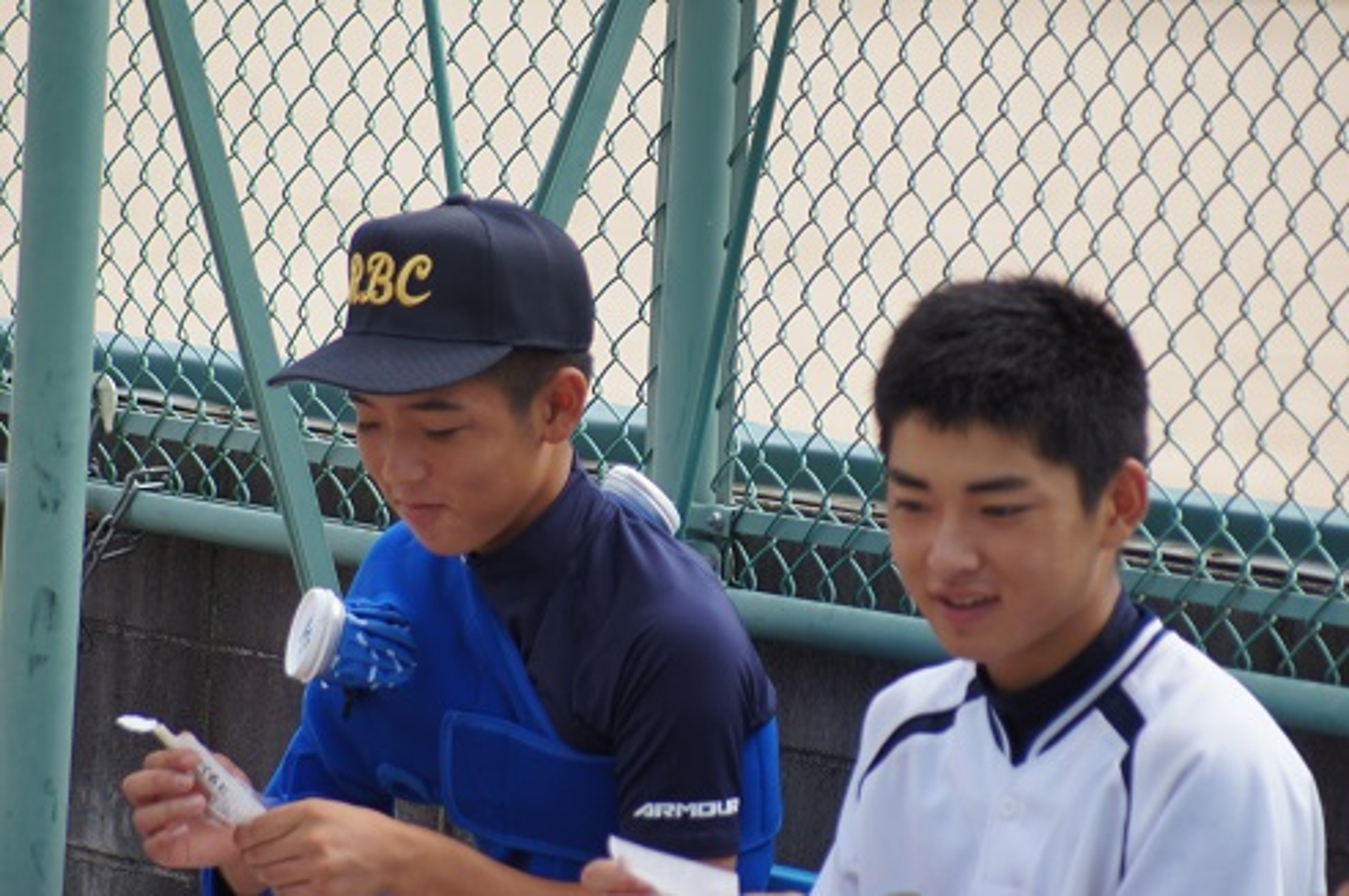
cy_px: 448
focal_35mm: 315
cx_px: 674
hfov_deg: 6.5
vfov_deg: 4.4
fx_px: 11792
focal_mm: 210
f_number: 5.6
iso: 100
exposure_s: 1/320
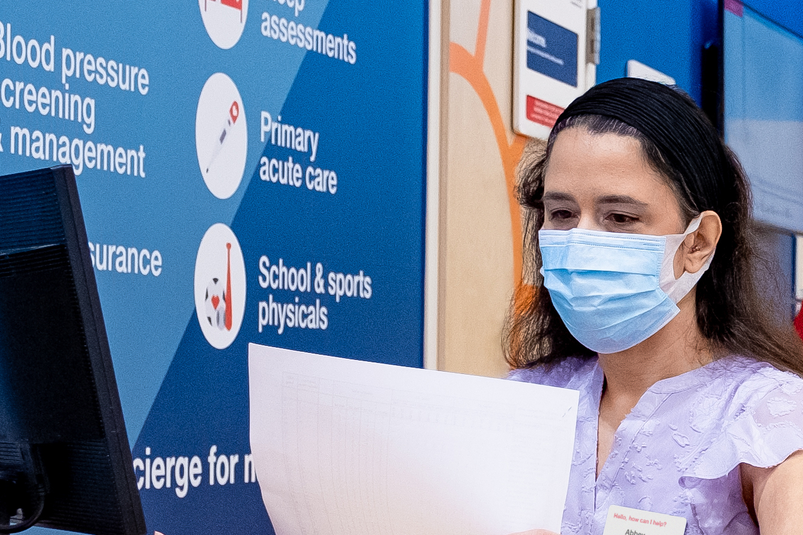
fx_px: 2744
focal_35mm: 123
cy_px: 408
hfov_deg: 16.2
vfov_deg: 11.1
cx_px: 882
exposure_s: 1/120
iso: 800
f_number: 2.8
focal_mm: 18.7
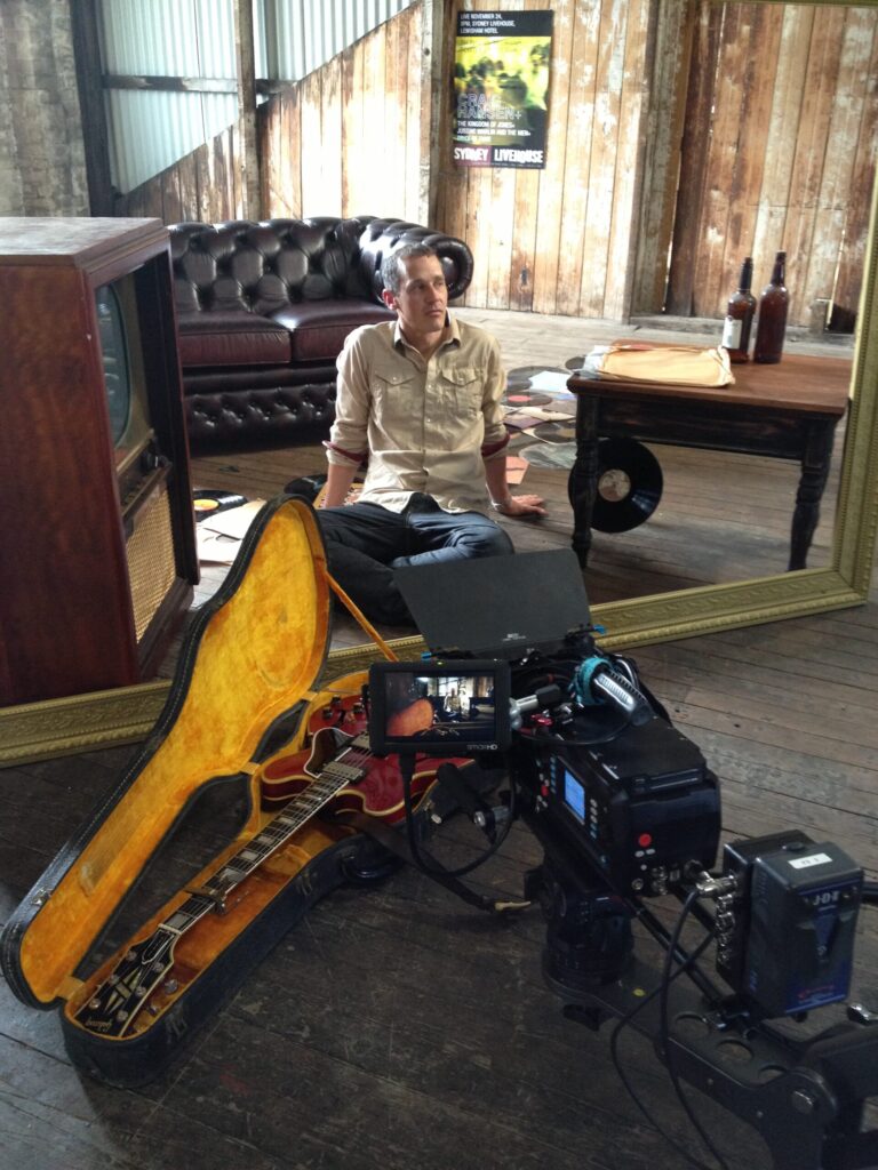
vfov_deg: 52.6
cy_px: 585
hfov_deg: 40.7
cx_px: 439
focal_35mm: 35
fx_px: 1184
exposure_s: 1/20
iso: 160
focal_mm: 4.28
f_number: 2.4
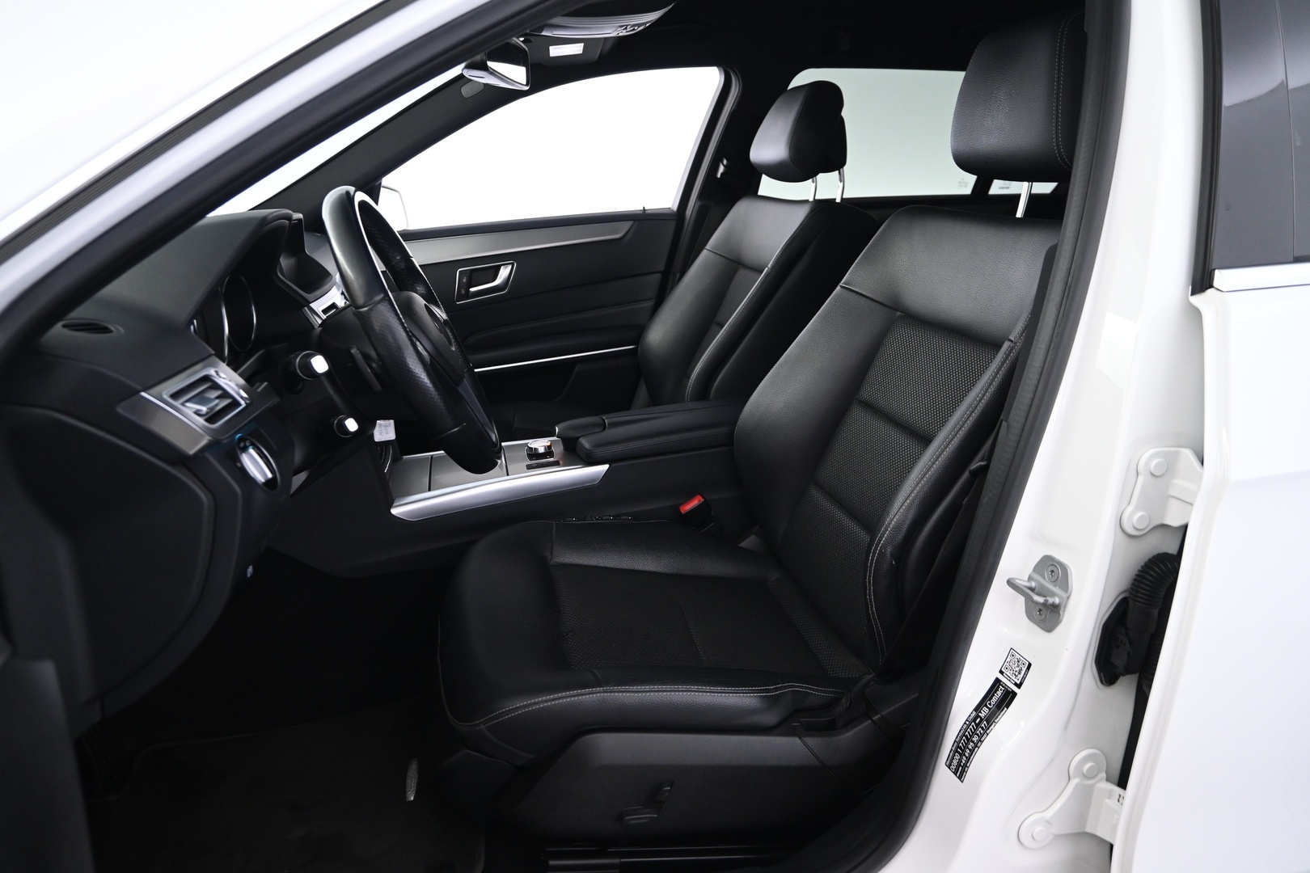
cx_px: 655
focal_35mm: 24
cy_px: 436
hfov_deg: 73.7
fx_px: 873
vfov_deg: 53.1
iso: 1600
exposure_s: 1/20
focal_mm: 16
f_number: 3.5
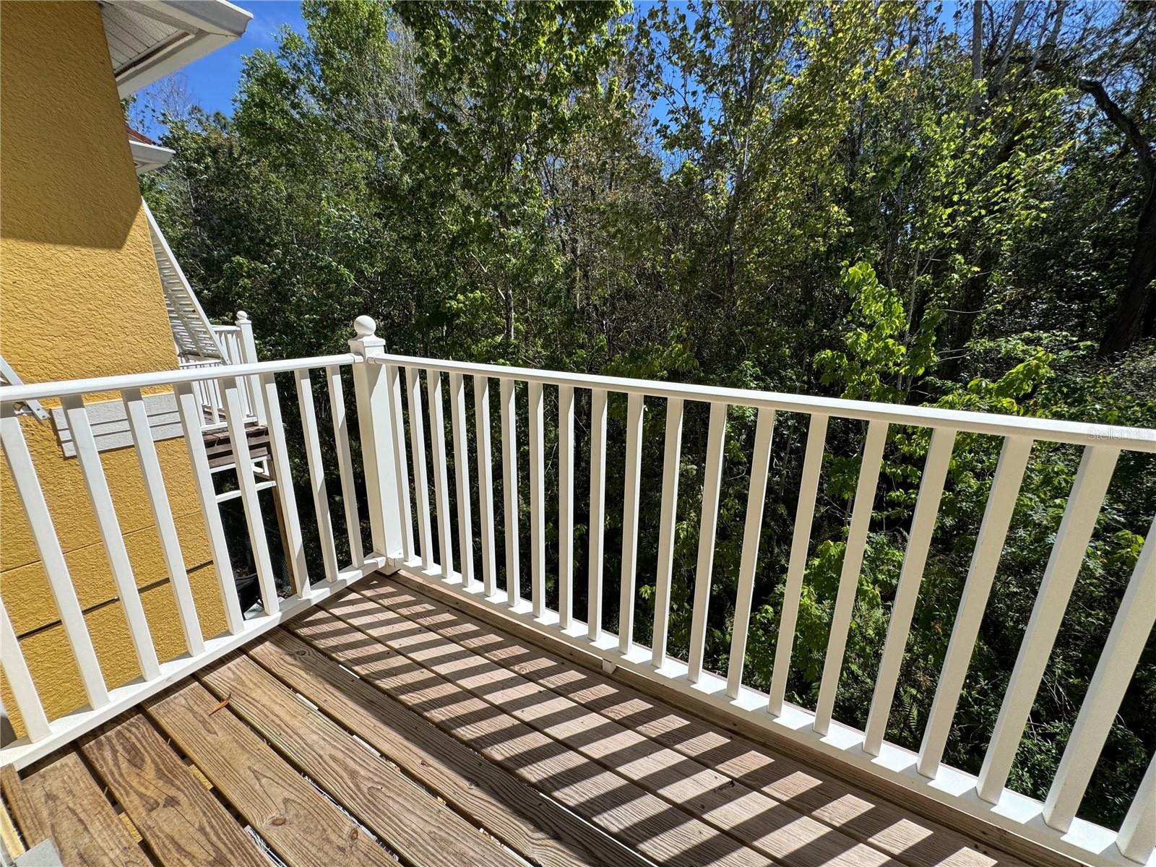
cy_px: 434
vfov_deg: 85.7
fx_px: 468
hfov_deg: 102.1
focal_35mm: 14
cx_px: 578
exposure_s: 1/2494
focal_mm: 2.22
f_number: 2.2
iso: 50
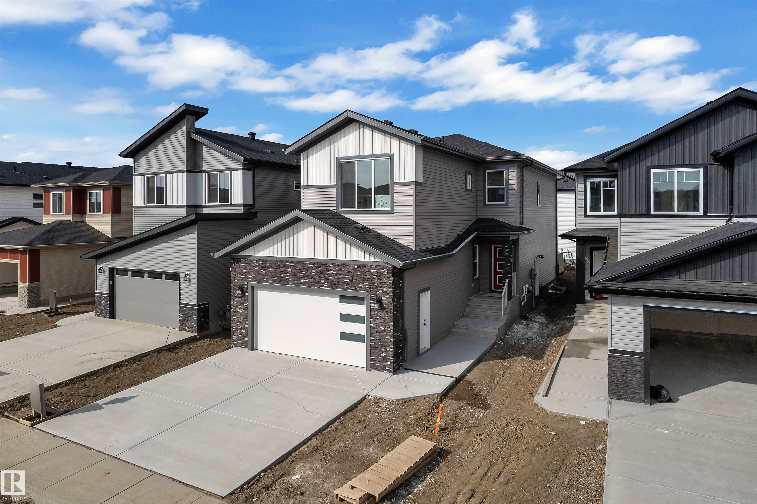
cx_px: 378
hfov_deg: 78.6
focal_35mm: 22
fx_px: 462
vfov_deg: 57.2
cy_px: 252
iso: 110
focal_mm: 8.38
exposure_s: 1/6000
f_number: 2.4
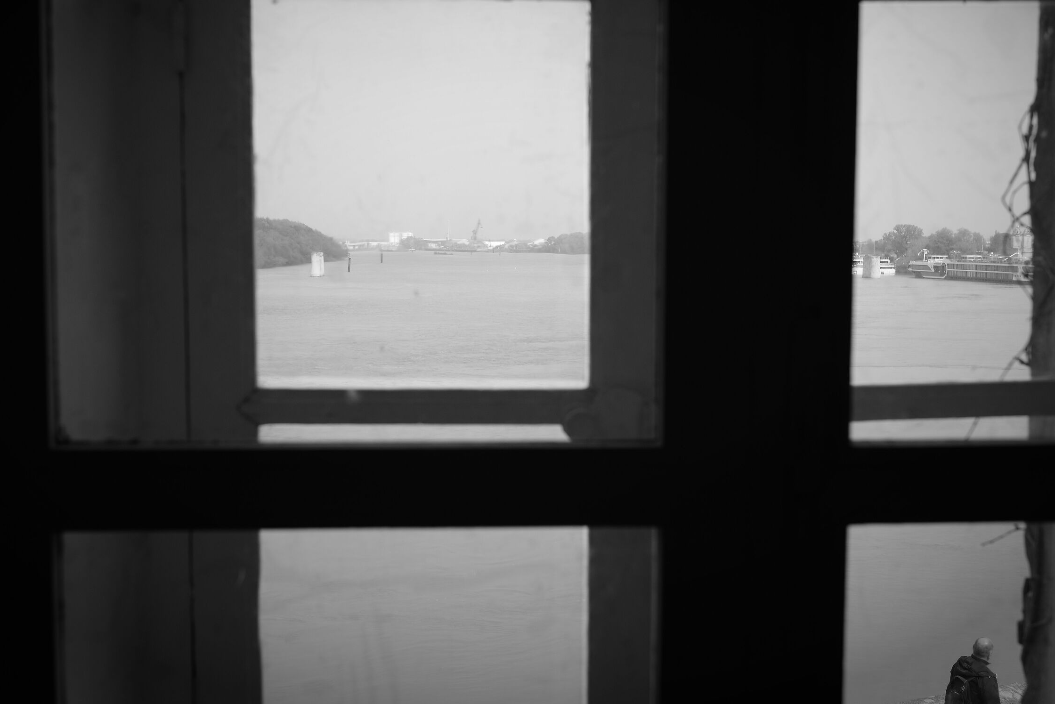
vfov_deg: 29.9
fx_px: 1319
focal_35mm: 45
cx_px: 504
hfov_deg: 43.6
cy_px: 351
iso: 200
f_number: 5.6
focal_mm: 42
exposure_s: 1/320
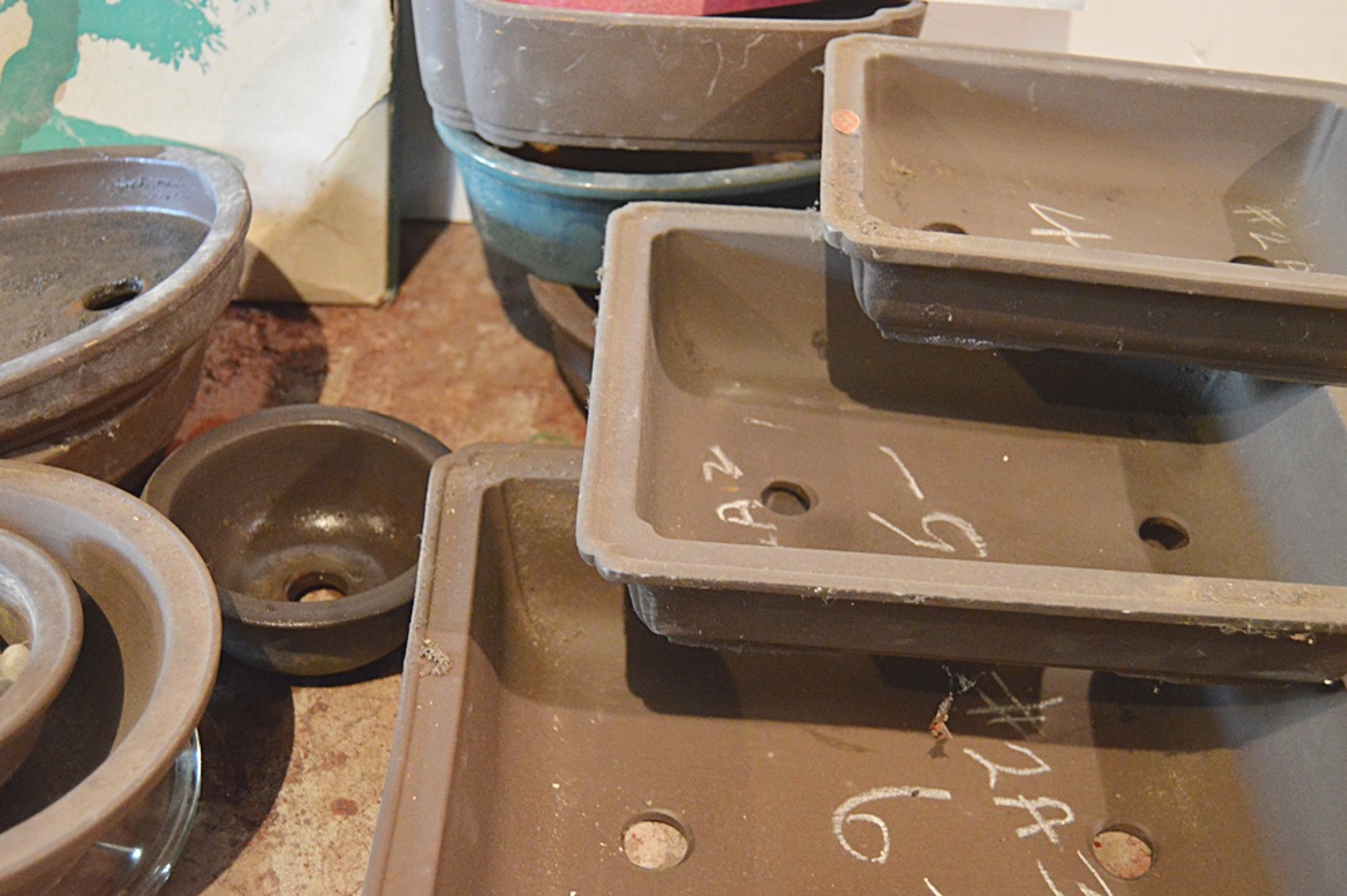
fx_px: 1458
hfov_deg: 49.6
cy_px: 448
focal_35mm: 39
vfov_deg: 34.2
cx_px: 674
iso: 3200
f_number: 4
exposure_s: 1/13
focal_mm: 26
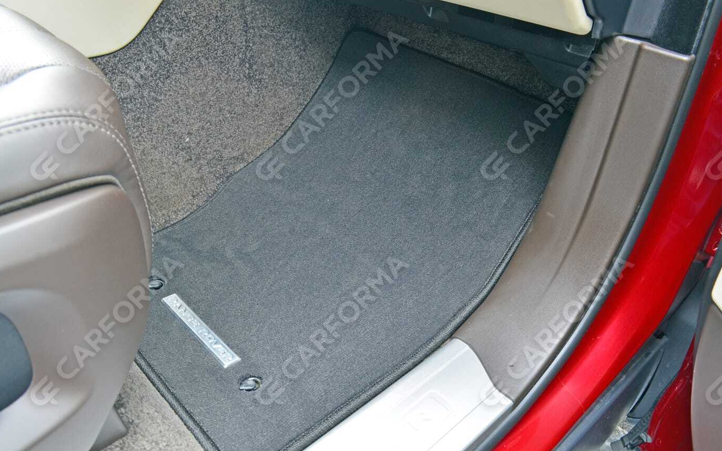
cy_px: 242
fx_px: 551
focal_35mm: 28
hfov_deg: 66.5
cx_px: 364
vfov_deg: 44.5
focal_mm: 18
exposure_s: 1/15
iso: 400
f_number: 8
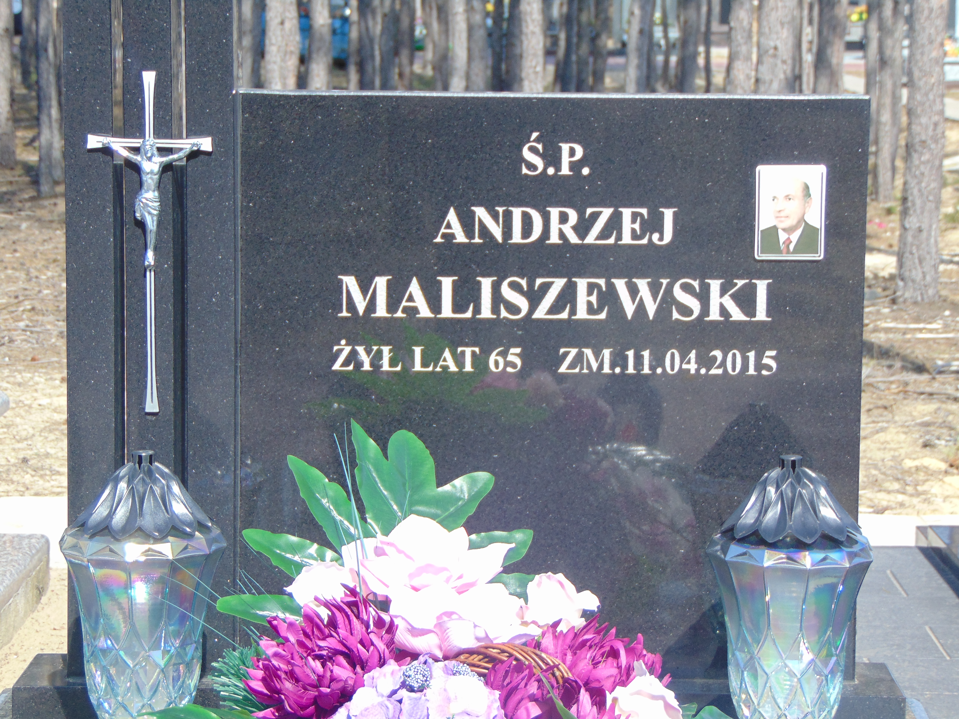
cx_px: 480
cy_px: 360
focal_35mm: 108
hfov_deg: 18.2
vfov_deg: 13.7
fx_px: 2992
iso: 80
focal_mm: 19.4
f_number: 3.9
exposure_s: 1/320
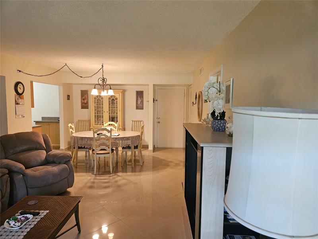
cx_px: 159
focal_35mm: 23
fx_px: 211
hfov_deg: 73.9
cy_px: 120
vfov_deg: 58.9
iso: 1000
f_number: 1.8
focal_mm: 5.4
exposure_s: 1/120
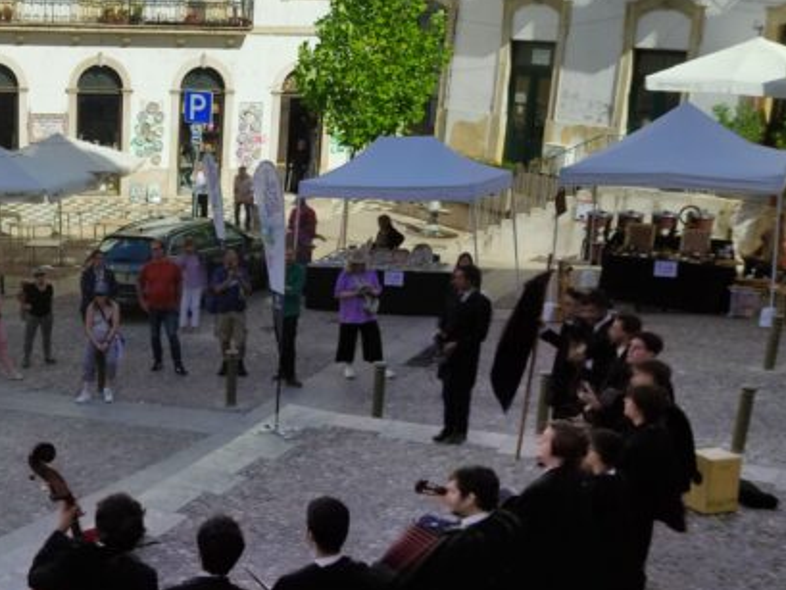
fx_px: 999
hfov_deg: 40.4
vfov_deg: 32.7
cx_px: 115
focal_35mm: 44
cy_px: 385
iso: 100
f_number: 1.89
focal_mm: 5.43
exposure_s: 1/2740
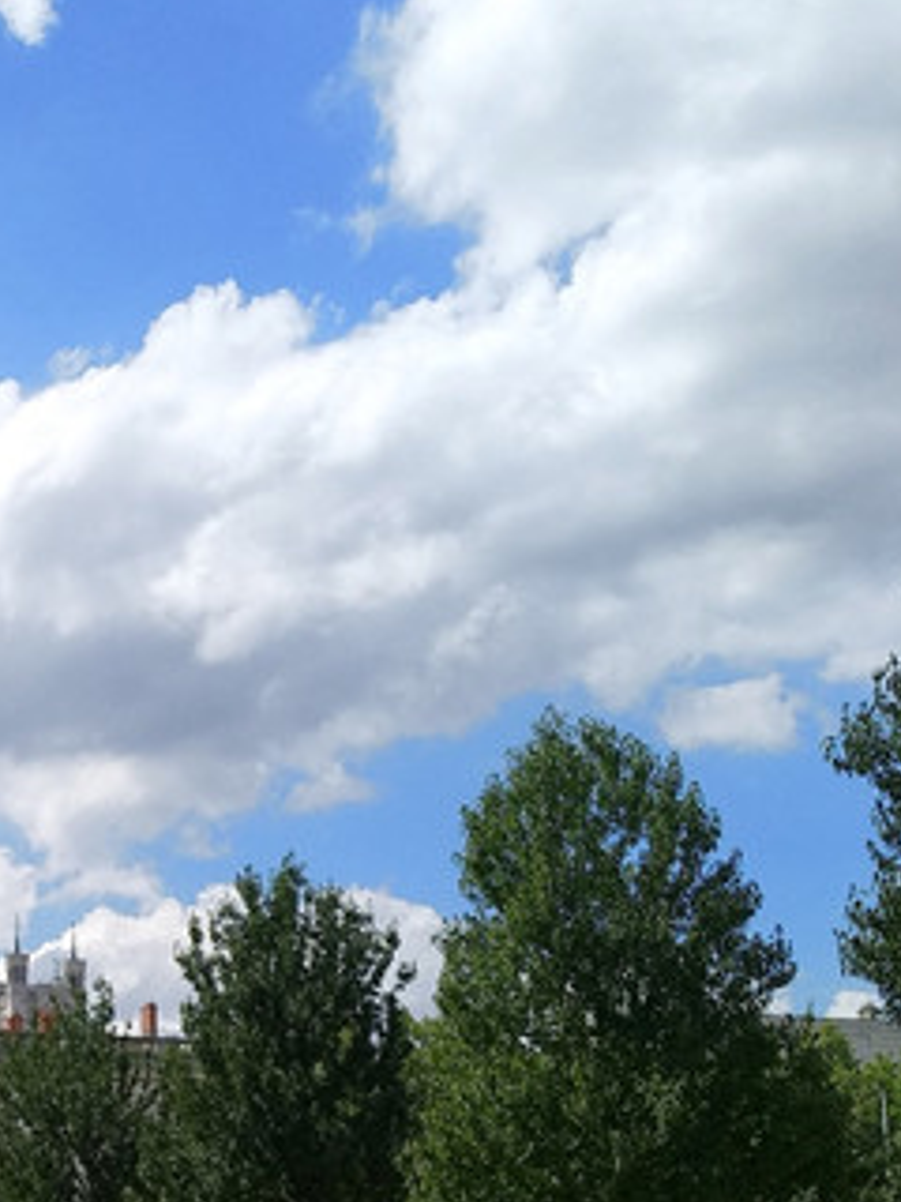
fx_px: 1909
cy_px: 913
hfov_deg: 24.7
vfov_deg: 34.2
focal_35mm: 55
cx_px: -90
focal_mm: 3.81
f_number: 2.2
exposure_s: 1/1642
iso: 100
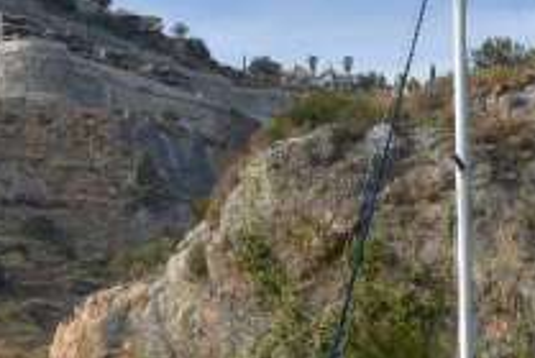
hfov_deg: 10.5
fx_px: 2842
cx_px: -138
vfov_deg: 7.1
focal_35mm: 191
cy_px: 514
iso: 250
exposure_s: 1/320
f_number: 16
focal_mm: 50
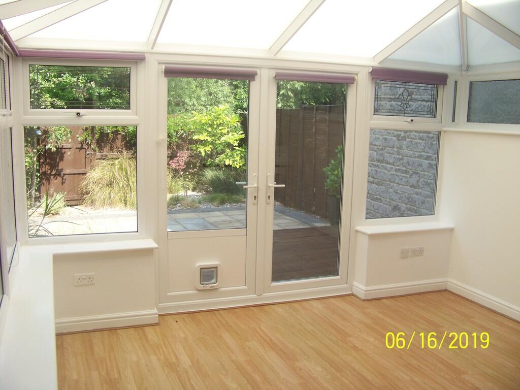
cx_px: 260
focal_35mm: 36
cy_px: 195
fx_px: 541
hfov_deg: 51.4
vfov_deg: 39.7
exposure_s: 1/160
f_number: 3.2
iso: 64
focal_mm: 5.85
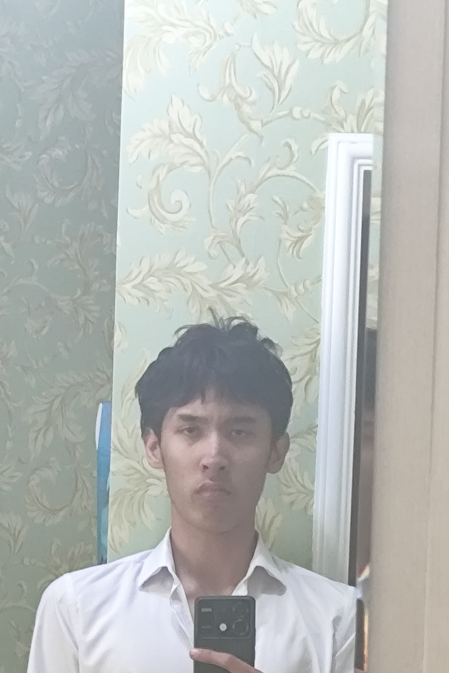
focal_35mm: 153
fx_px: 2863
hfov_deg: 9.0
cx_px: 210
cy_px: 638
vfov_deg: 13.3
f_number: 1.79
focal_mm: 4.71
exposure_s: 1/50
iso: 400
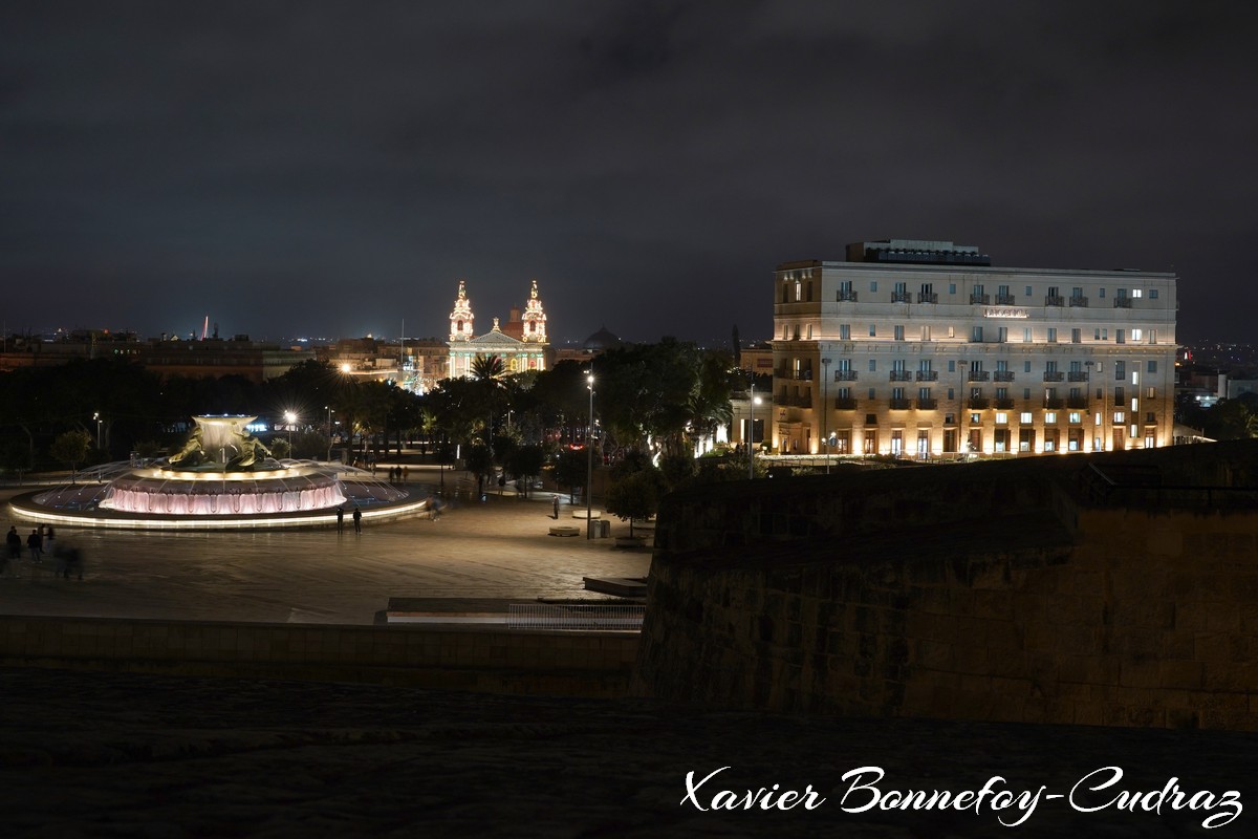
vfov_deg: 31.9
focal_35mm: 42
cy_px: 420
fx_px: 1468
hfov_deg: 46.4
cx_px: 629
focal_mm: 42
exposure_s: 1/2
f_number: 8
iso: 800
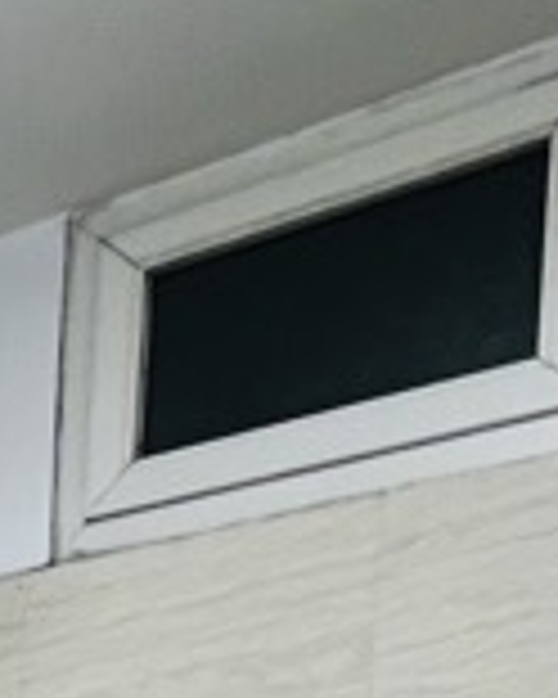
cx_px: -742
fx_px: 1734
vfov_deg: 18.0
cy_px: 1270
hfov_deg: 13.7
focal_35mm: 84
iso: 160
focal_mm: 1.57
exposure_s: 1/100
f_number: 1.8
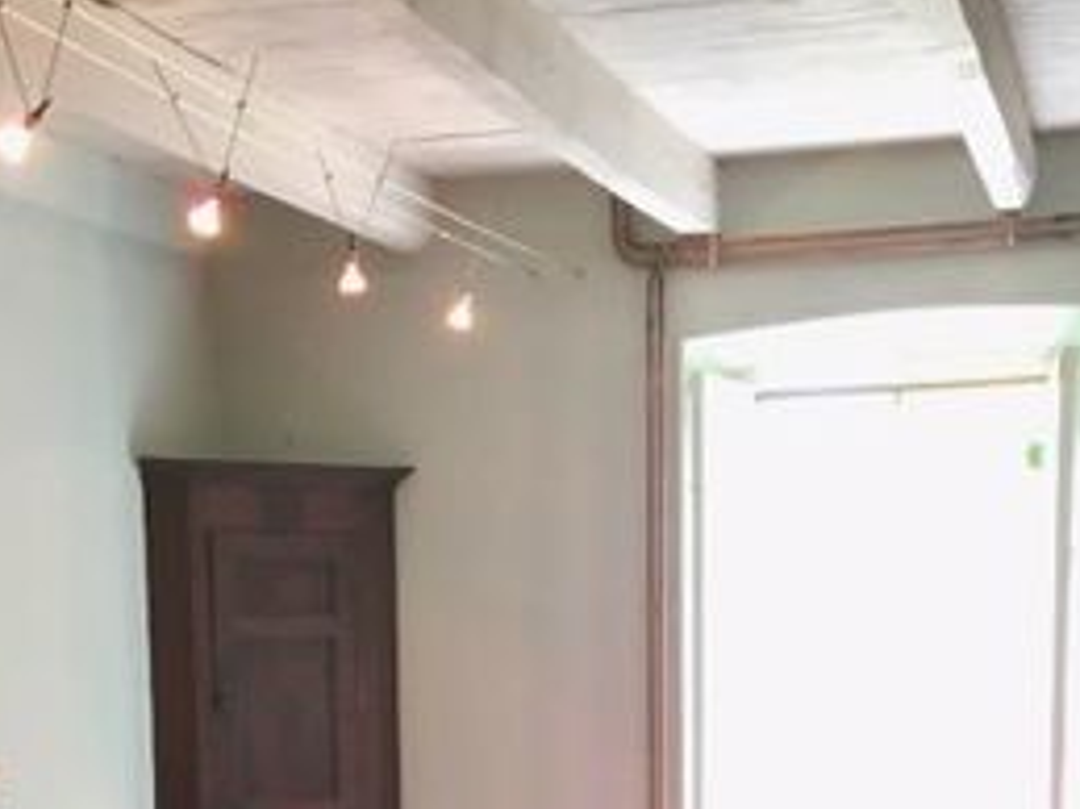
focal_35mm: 79
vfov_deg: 17.4
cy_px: 1080
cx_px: 457
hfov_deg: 24.7
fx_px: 2464
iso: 125
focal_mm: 4.15
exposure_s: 1/33
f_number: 2.2
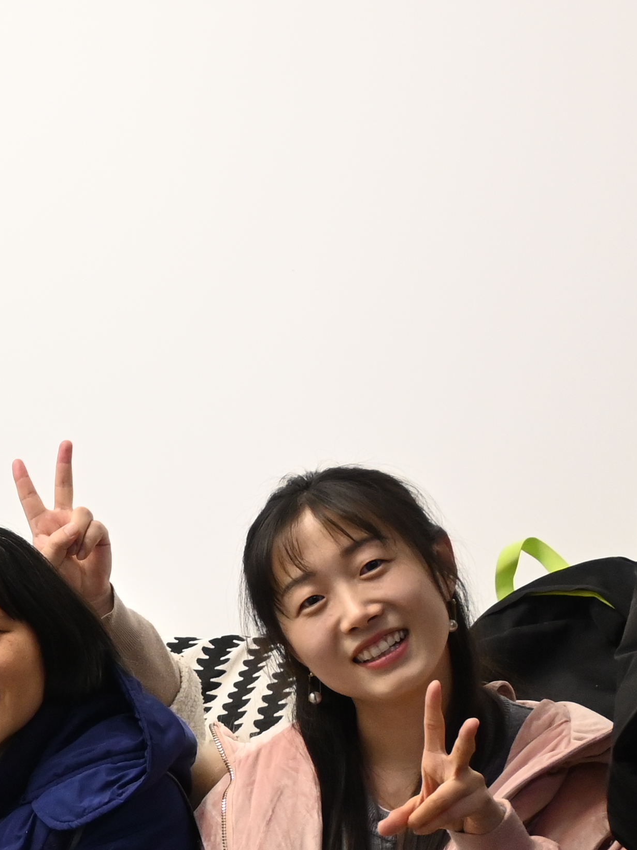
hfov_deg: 14.4
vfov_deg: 20.0
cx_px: -195
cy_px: 577
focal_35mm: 98
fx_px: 2405
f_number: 3.8
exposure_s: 1/125
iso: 1100
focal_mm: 20
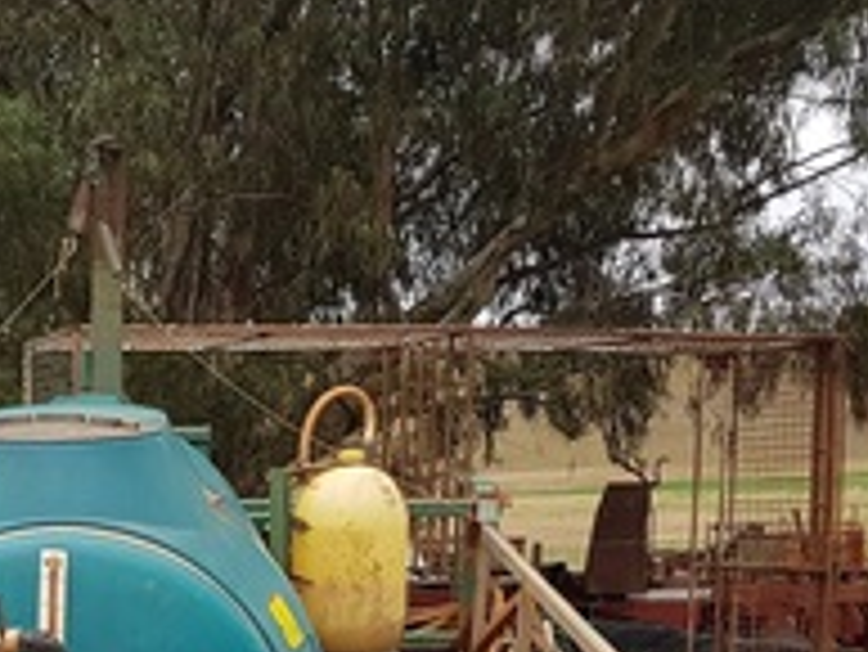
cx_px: 162
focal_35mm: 89
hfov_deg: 21.7
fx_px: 2233
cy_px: 915
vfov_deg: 15.6
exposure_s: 1/622
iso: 40
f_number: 1.7
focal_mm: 4.2
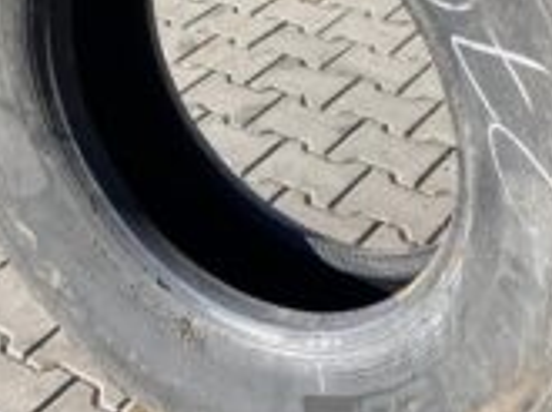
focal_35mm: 68
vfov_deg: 21.2
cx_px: 274
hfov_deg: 28.6
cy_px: 75
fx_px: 1082
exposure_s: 1/877
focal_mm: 4.25
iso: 32
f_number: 1.8
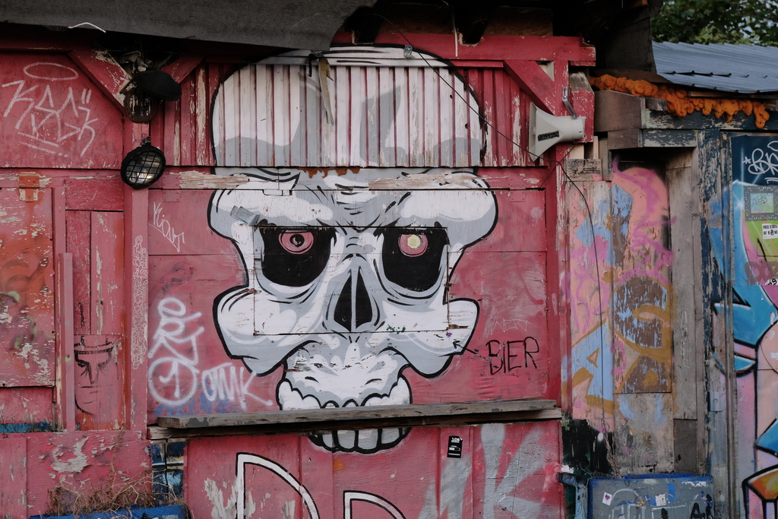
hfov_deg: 19.5
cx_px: 389
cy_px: 260
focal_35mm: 105
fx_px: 2269
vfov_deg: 13.0
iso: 1250
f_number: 5.6
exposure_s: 1/210
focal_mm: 70
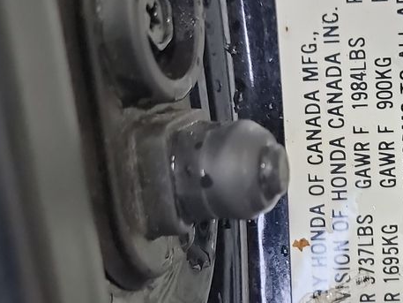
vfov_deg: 17.5
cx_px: 362
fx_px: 978
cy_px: 225
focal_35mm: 84
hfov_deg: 22.7
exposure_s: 1/59
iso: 832
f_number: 1.8
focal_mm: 6.7
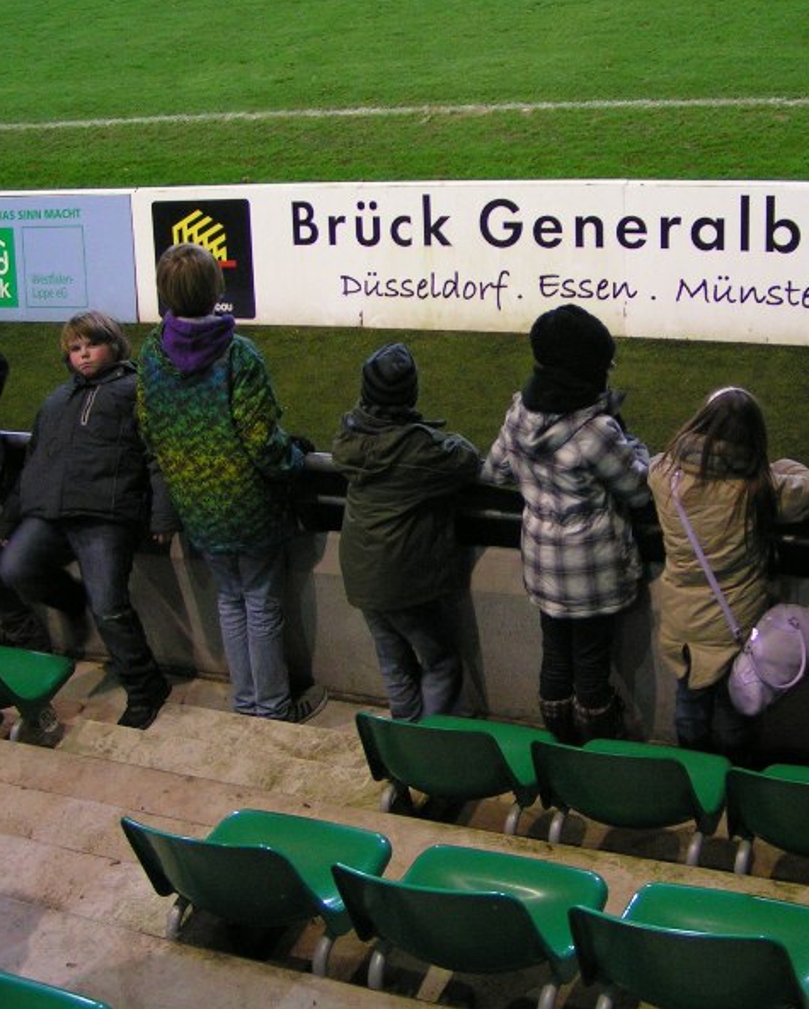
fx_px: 1495
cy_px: 500
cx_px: 513
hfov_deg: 30.1
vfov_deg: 37.3
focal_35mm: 50
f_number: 2.8
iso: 200
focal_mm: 5.8
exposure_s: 1/25
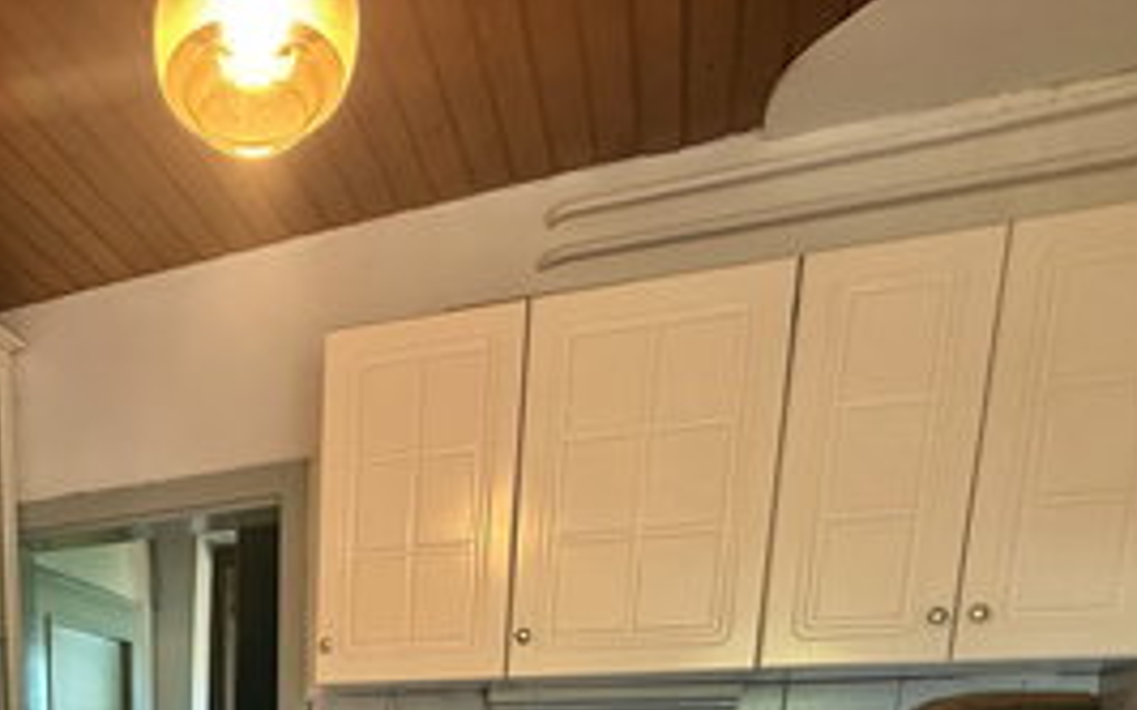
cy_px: 1001
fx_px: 1084
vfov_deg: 27.7
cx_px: 173
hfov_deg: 50.7
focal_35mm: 35
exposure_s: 1/50
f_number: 2.2
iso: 200
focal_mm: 2.22
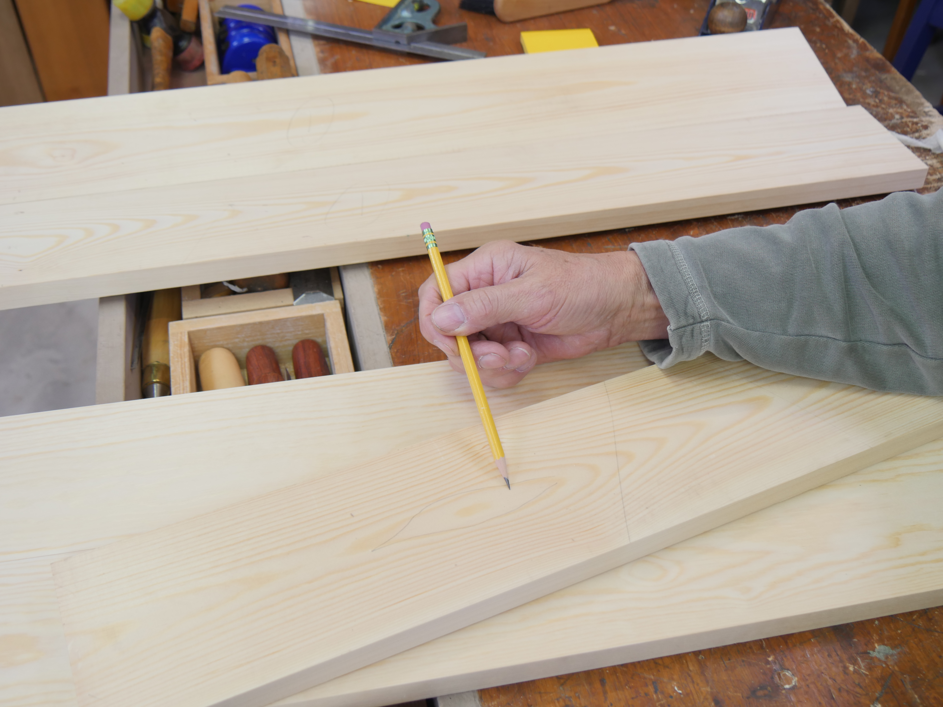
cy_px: 354
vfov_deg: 37.7
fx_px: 1035
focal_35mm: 38
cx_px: 472
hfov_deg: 49.0
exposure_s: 1/60
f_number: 3.8
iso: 320
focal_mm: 19
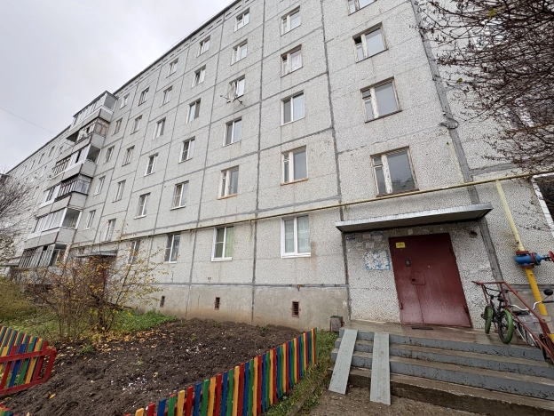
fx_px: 224
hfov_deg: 102.1
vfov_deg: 85.7
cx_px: 277
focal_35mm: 14
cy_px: 208
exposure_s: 1/99
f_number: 2.2
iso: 50
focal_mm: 2.22
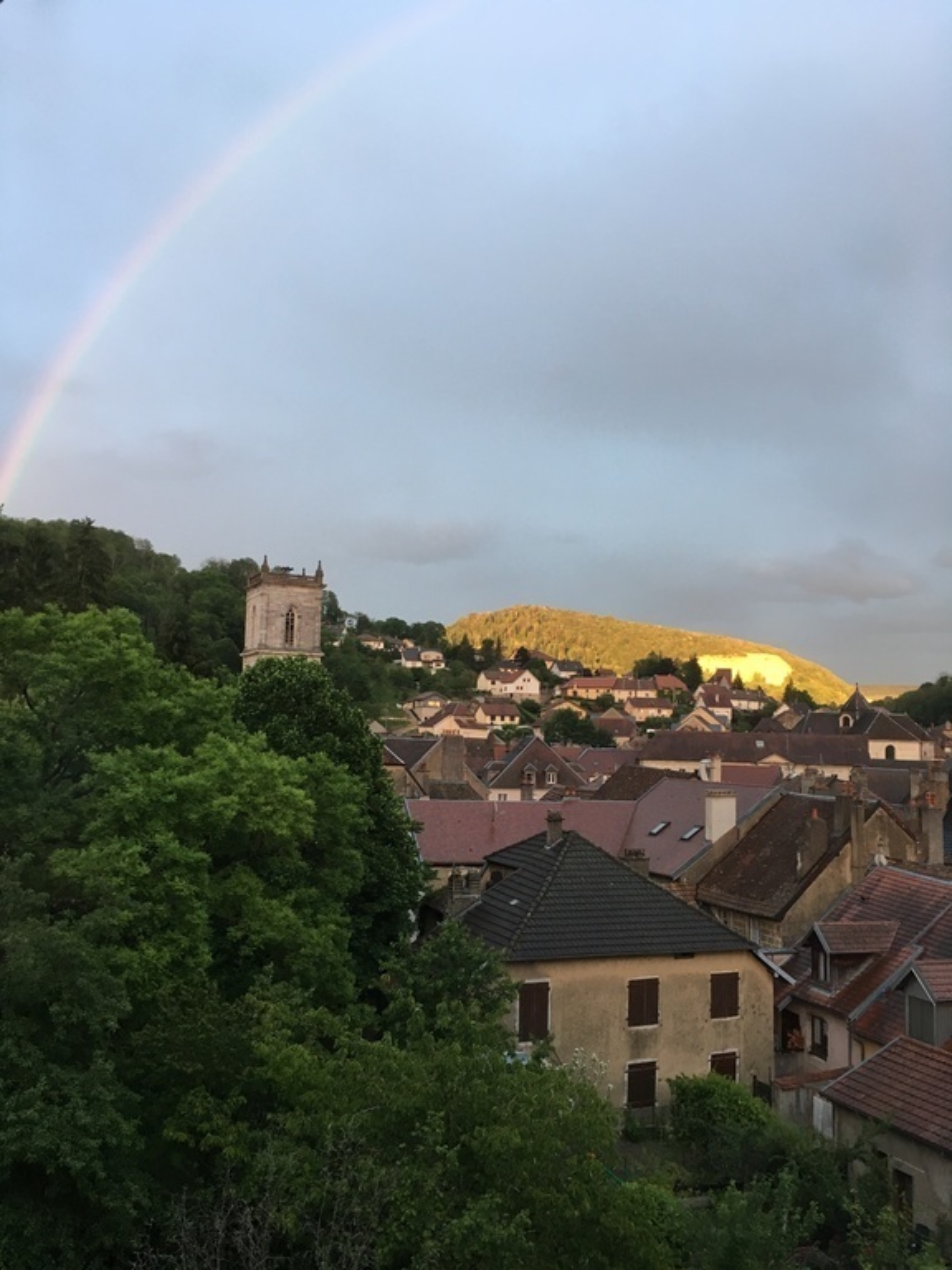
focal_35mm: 29
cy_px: 635
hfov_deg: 48.2
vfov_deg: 61.7
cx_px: 476
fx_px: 1063
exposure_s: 1/33
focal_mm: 4.15
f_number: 2.2
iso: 100
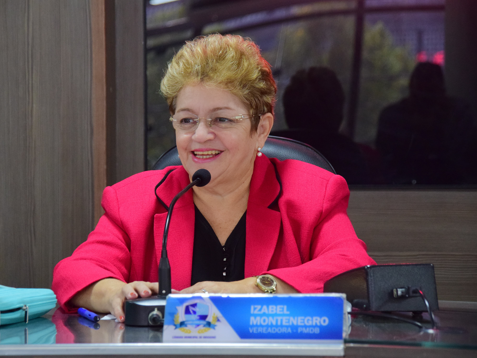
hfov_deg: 11.0
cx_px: 210
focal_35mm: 179
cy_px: 179
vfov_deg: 8.3
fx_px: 2466
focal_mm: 110
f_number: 5.6
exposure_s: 1/80
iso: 1600
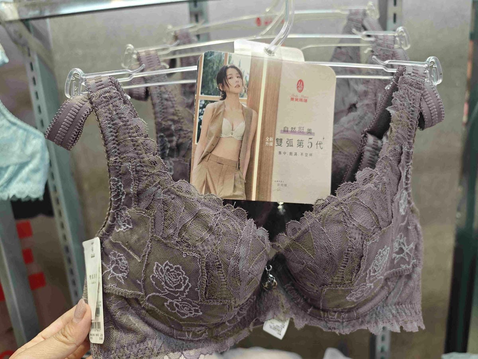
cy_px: 180
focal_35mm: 23
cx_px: 239
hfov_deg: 73.9
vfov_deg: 58.9
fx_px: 318
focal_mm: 8.72
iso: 250
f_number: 2
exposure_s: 1/120
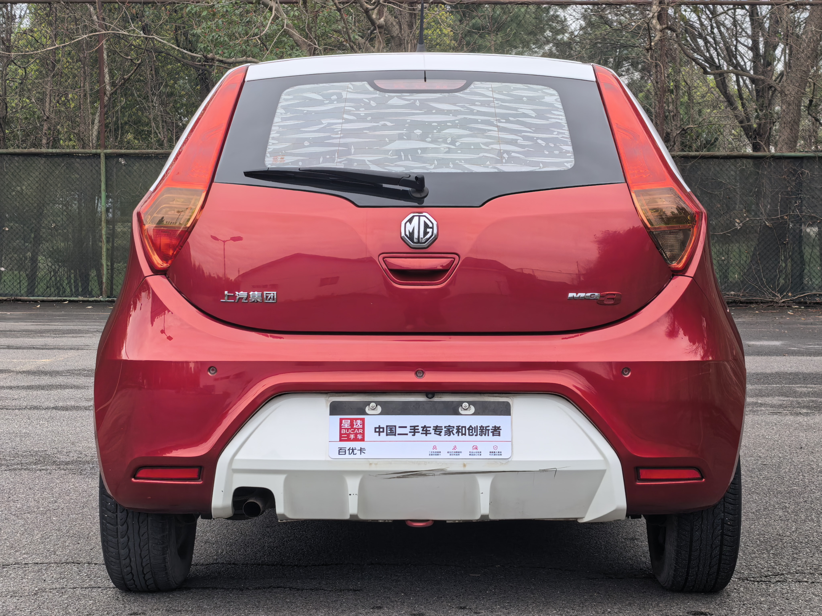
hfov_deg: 26.7
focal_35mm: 73
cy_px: 308
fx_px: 1733
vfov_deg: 20.2
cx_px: 411
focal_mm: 6.98
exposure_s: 1/1045
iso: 125
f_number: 2
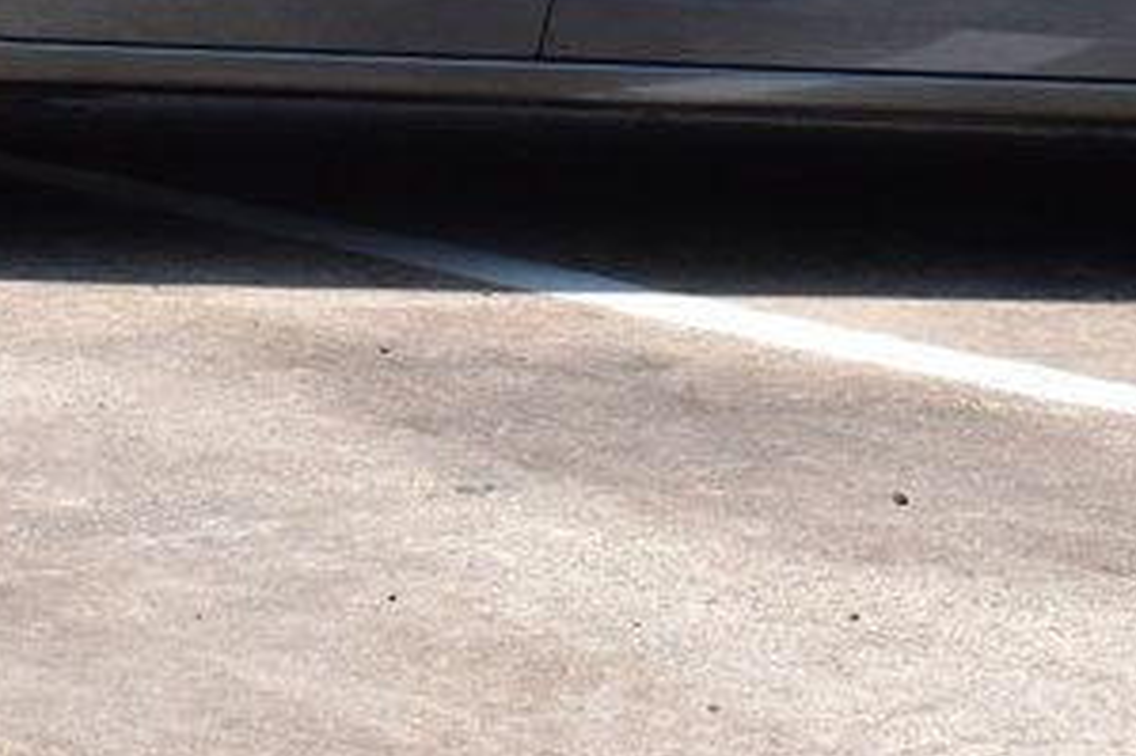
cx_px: 619
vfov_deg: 9.7
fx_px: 4375
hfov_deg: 14.8
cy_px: -213
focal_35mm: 139
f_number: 11
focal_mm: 27
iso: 400
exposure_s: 1/500
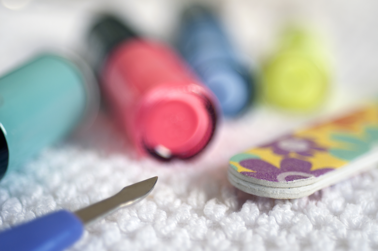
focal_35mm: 90
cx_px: 189
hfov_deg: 22.6
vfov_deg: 15.2
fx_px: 944
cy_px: 126
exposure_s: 1/100
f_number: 3.2
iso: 250
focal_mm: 60
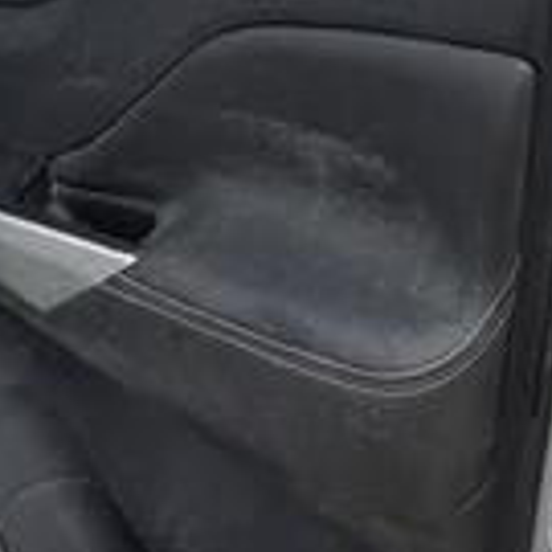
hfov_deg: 20.5
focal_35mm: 82
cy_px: -204
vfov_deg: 19.2
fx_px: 1479
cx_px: 548
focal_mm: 2.22
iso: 64
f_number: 2.2
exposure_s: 1/174
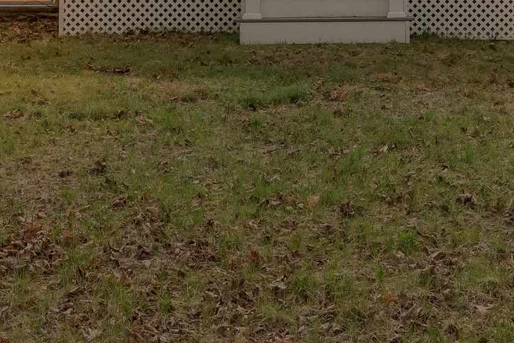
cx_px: 352
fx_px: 1200
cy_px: -181
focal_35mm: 84
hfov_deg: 24.0
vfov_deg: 15.0
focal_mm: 20
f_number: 8
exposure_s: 1/3000
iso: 800
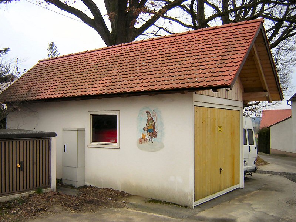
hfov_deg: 51.4
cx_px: 148
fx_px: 308
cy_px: 111
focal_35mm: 36
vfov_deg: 39.7
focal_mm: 4.7
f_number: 2.6
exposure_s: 1/214
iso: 100
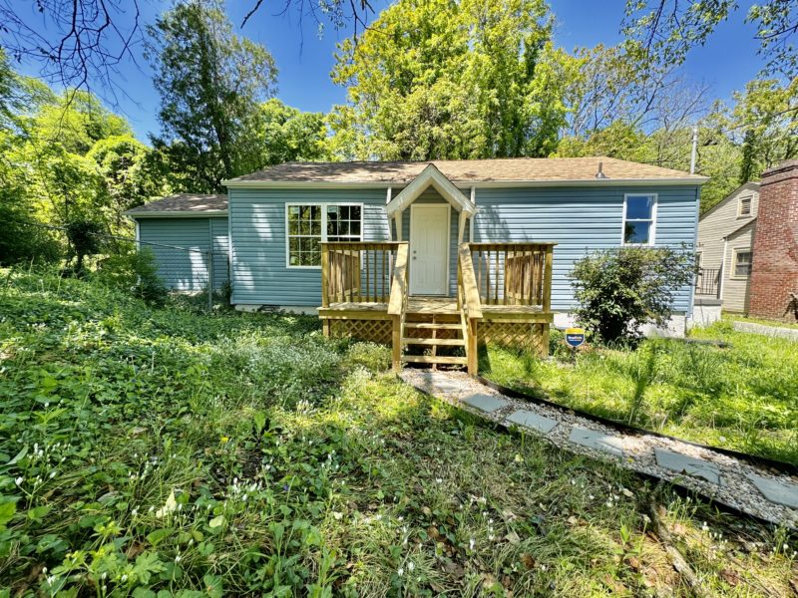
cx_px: 399
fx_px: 323
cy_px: 299
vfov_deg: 85.7
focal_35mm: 14
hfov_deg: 102.1
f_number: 2.2
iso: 40
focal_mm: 2.22
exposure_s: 1/418
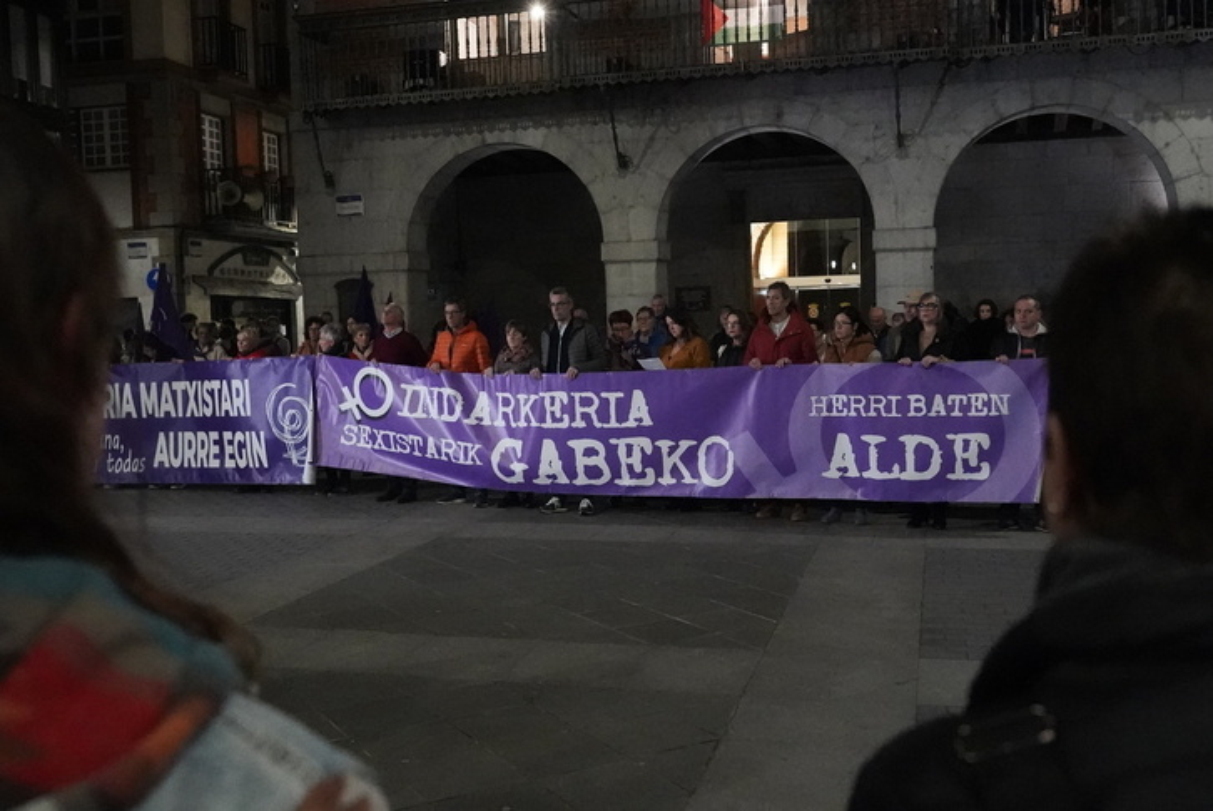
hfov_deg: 53.1
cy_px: 406
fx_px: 1214
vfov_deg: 36.9
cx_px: 606
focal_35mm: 36
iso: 20000
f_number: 4
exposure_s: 1/200
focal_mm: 24
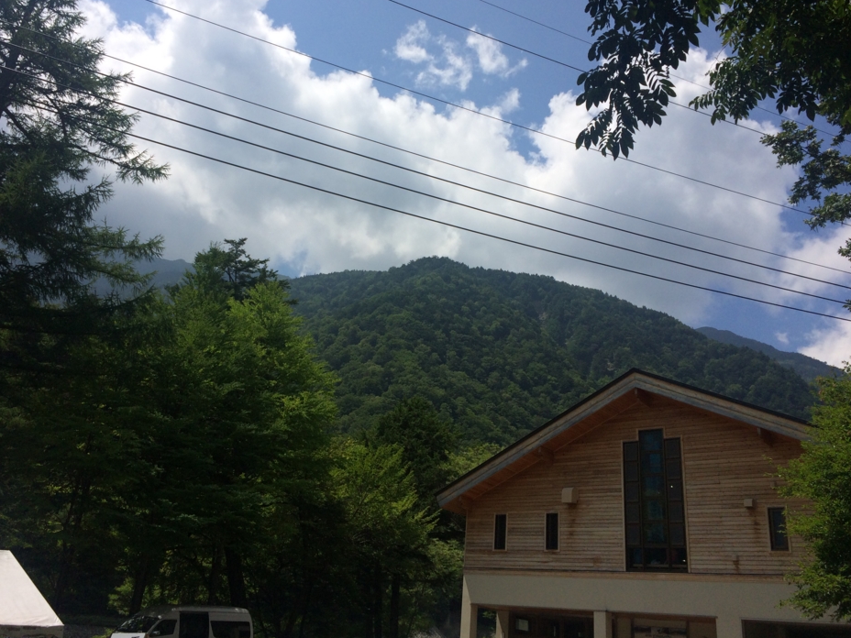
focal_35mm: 32
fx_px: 787
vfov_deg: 44.1
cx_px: 383
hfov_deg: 56.7
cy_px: 292
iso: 32
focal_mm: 4.15
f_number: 2.2
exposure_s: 1/4566
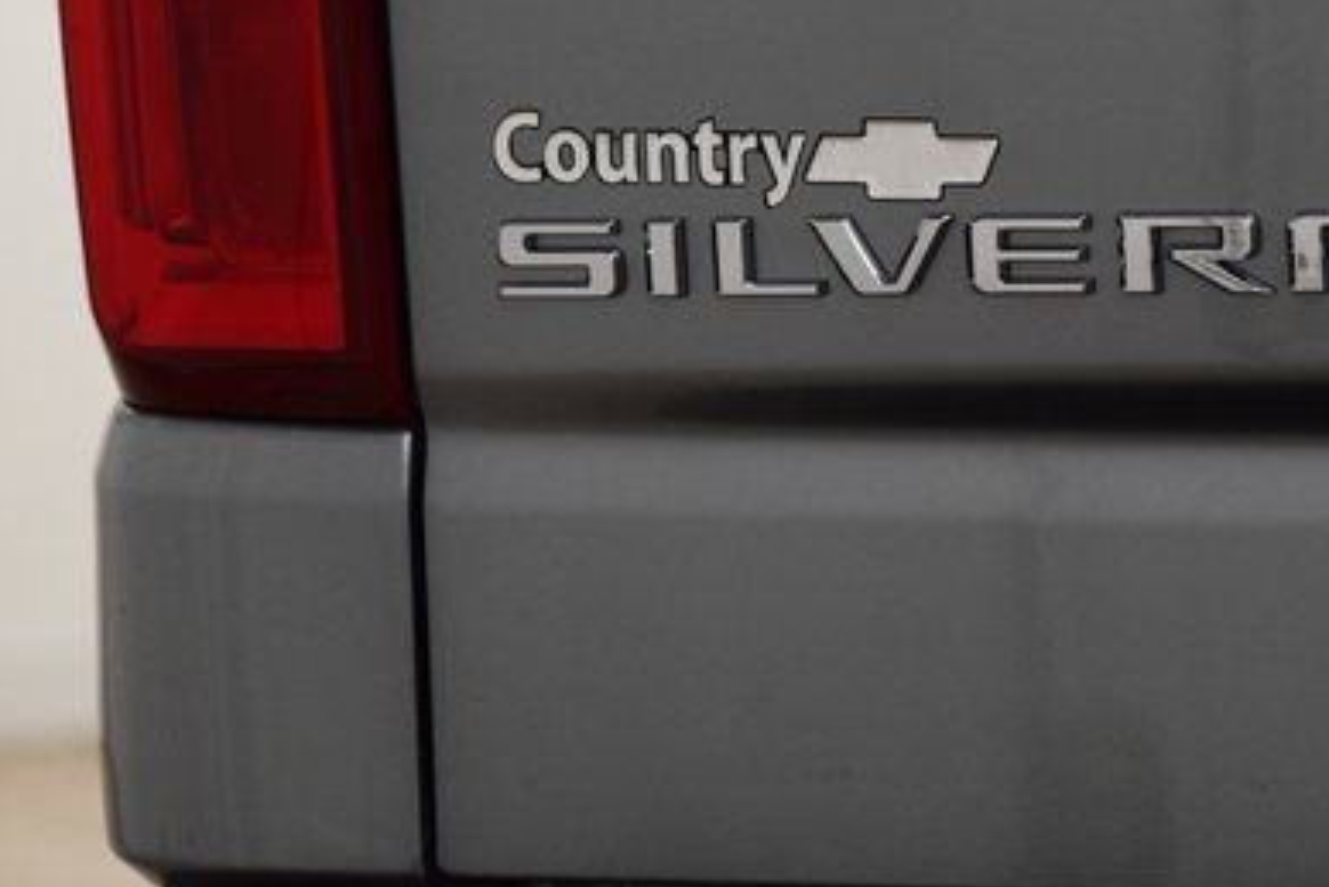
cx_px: 1031
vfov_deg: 7.9
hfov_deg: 11.8
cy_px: 200
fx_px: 6389
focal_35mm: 173
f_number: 4
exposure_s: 1/125
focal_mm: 70
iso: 1600
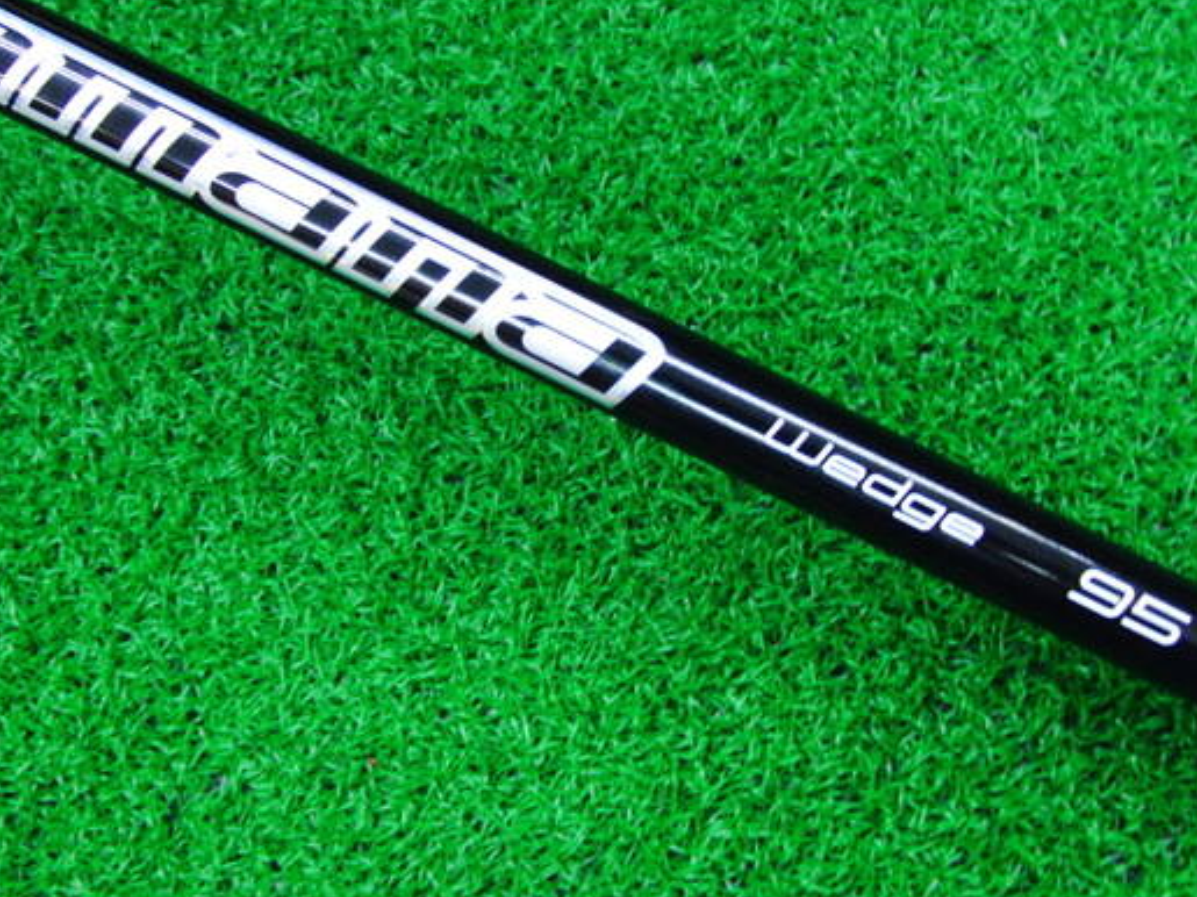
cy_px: 381
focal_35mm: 46
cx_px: 651
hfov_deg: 41.2
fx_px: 1590
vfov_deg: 31.5
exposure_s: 1/25
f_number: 3.6
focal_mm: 6.42
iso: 400
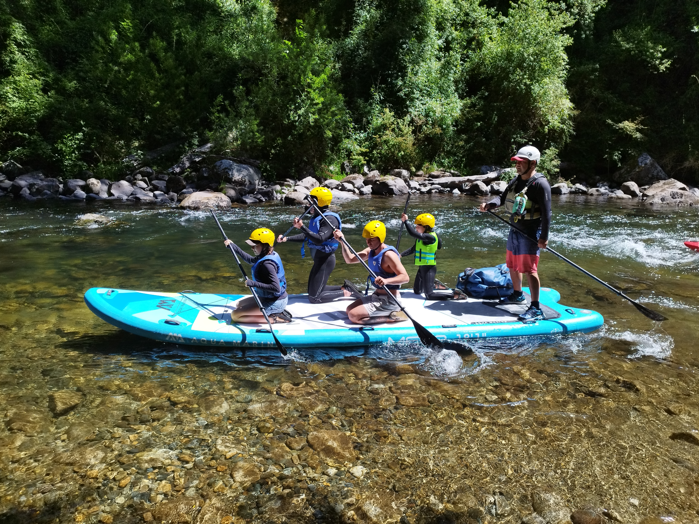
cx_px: 350
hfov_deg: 71.6
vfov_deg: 56.8
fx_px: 485
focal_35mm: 24
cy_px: 262
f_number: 1.89
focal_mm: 5.89
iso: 50
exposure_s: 1/621
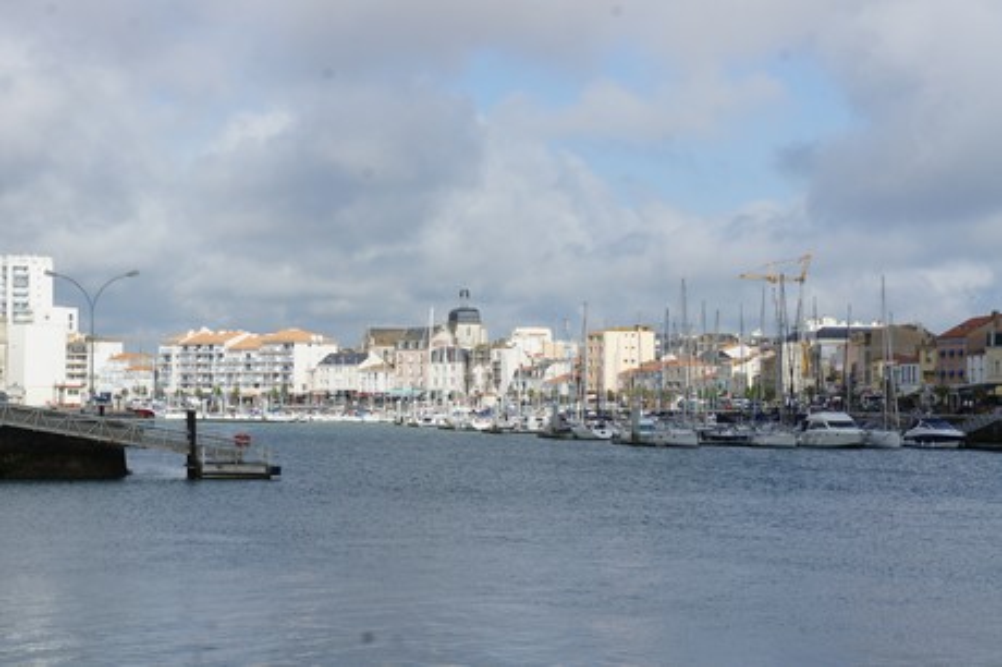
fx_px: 2295
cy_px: 334
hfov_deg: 24.6
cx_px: 501
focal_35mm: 82
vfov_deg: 16.5
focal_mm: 55
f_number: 13
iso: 200
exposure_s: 1/320
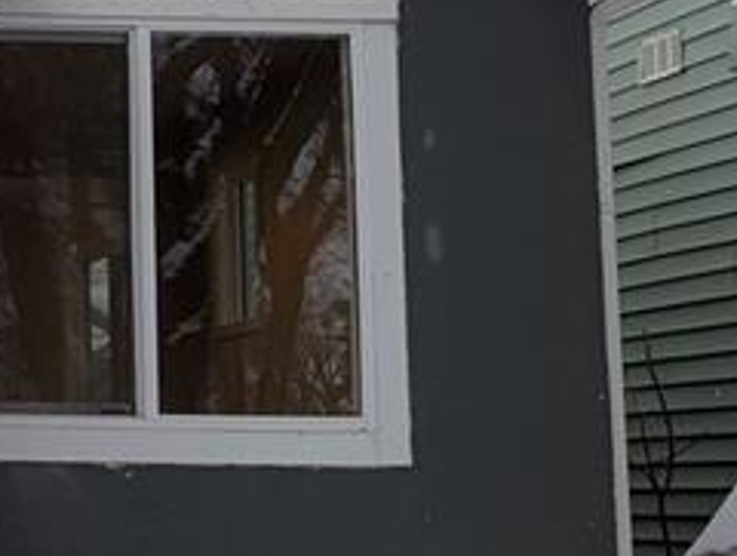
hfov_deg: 17.2
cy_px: 178
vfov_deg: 14.5
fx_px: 2176
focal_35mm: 102
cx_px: -396
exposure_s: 1/75.6
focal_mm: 6.9
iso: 21
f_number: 1.68
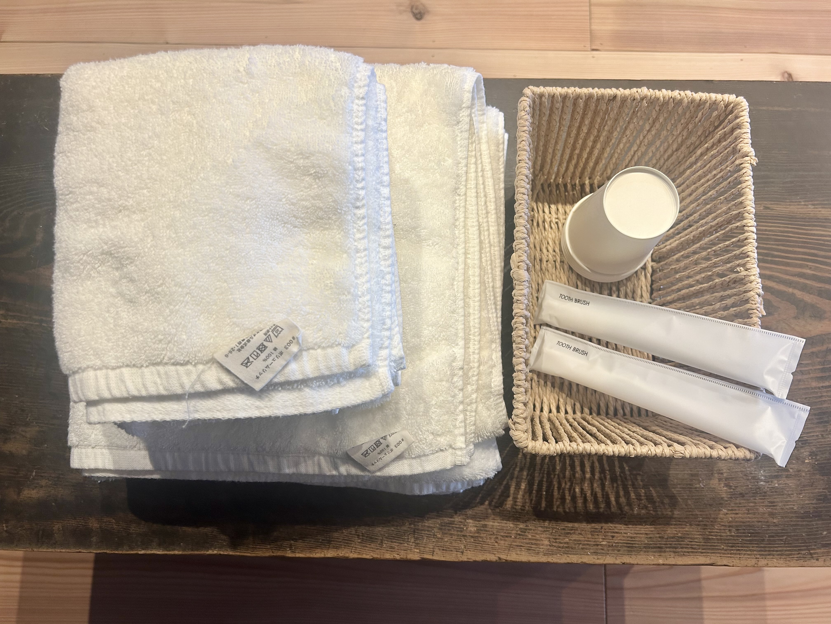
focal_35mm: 26
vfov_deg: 53.1
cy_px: 312
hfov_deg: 67.3
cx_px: 416
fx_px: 624
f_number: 1.5
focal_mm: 5.7
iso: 100
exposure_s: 1/120
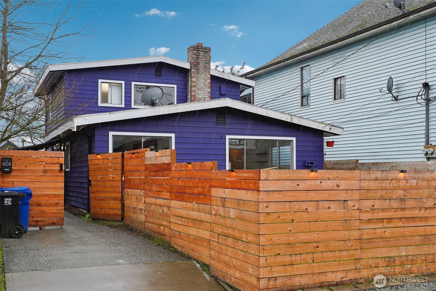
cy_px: 146
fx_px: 509
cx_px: 218
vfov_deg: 31.9
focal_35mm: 42
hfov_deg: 46.4
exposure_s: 1/125
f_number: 8
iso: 400
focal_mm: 28
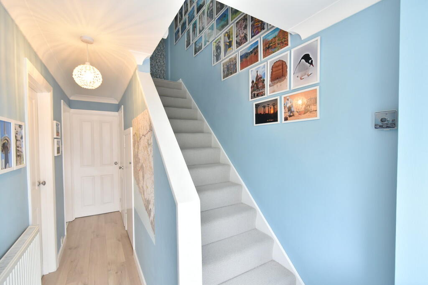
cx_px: 214
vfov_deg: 77.3
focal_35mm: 15
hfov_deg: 100.4
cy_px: 142
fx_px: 178
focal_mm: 10
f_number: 4
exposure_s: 1/60
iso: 500
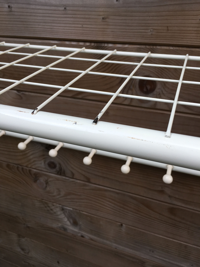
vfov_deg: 61.7
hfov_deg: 48.2
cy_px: 134
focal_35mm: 29
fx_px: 223
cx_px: 100
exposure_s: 1/346
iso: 25
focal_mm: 4.15
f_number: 2.2
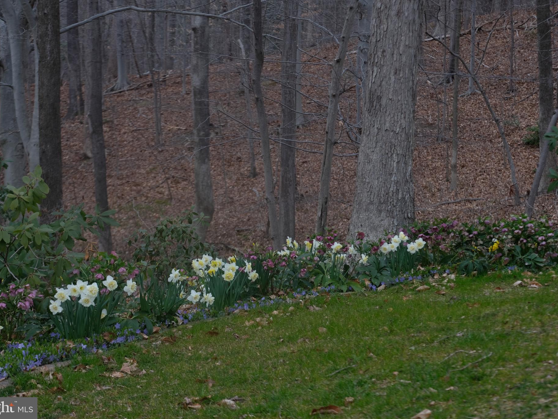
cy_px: 210
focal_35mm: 90
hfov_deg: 21.8
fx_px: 1451
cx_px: 284
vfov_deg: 16.4
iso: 200
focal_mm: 55
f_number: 3.5
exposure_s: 1/110
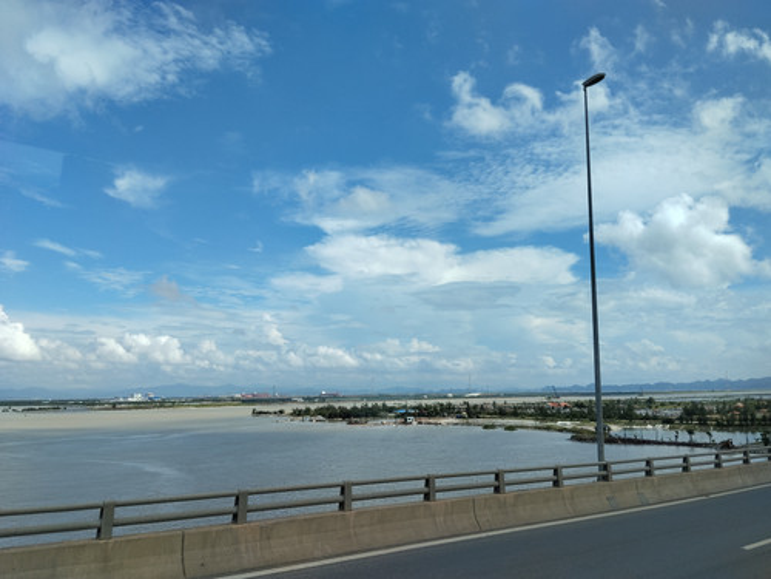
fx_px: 646
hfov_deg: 61.7
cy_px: 290
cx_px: 386
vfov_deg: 48.2
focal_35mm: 29
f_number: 1.8
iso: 50
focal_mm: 4.22
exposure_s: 1/1508
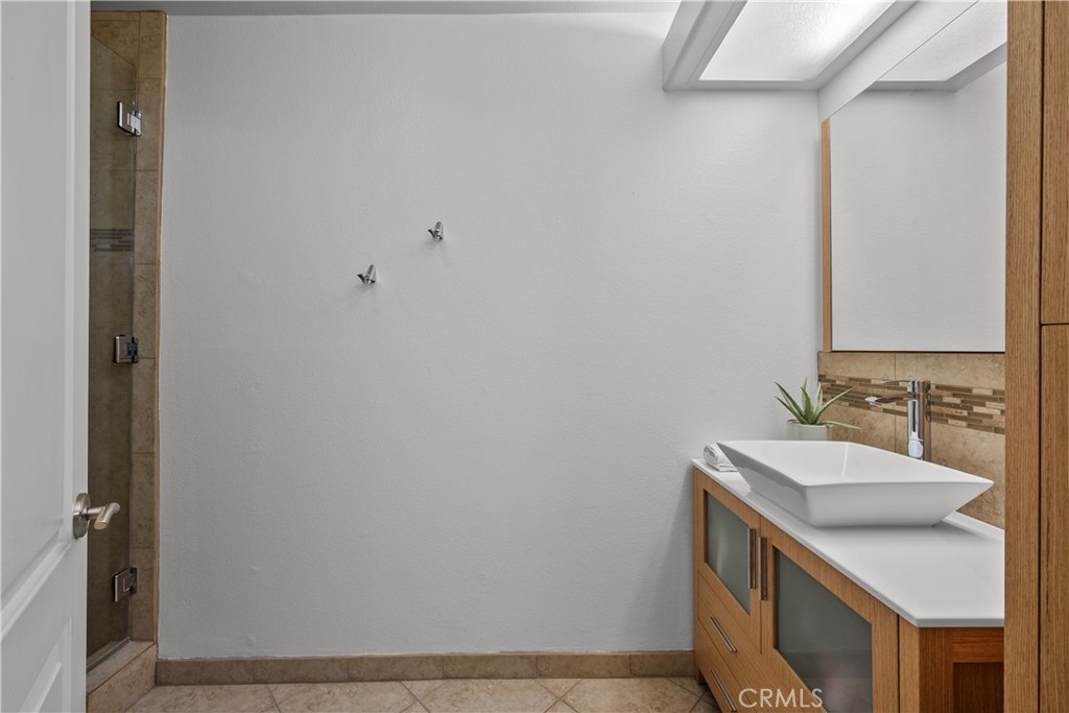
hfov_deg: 104.2
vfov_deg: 81.2
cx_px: 534
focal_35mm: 14
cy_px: 356
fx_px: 416
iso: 100
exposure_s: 1/2
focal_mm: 14
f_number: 9
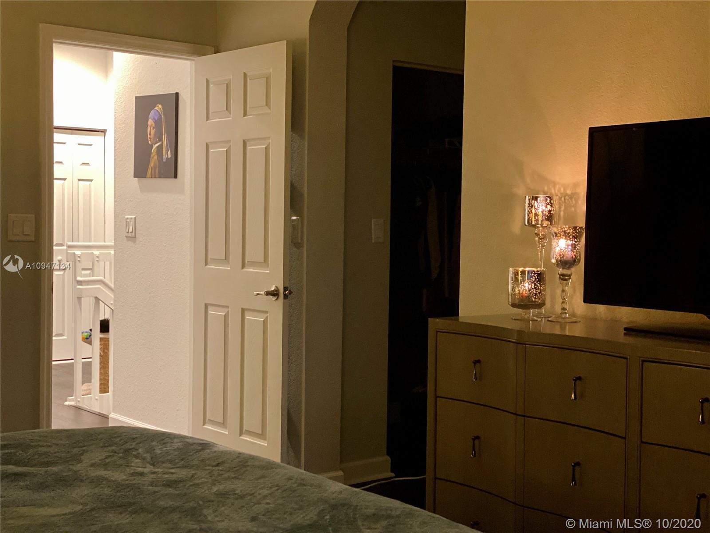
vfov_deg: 28.0
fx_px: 1067
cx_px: 355
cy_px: 266
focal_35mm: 52
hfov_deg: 36.8
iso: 400
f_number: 2
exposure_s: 1/17
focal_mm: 6
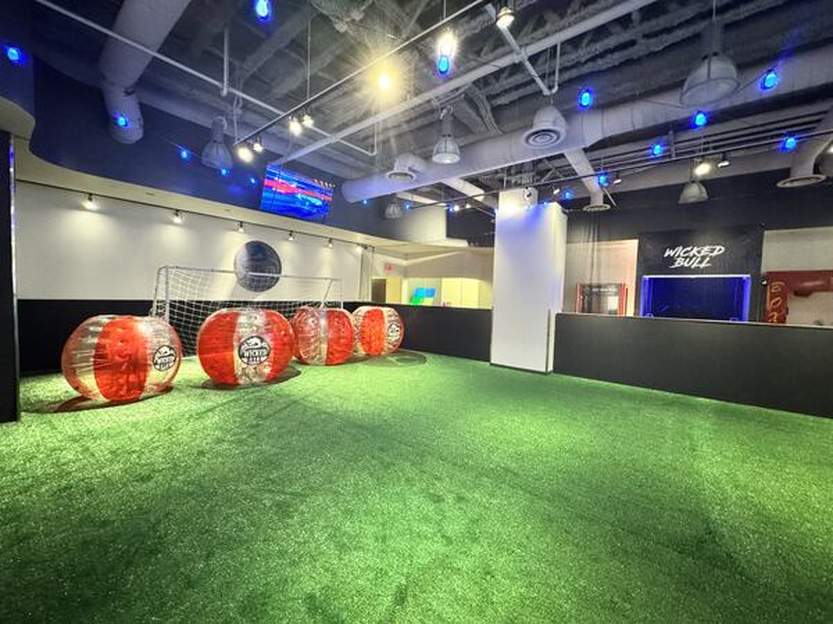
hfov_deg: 102.1
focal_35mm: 14
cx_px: 416
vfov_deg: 85.7
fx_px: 337
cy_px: 312
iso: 1000
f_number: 2.2
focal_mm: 2.22
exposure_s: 1/40
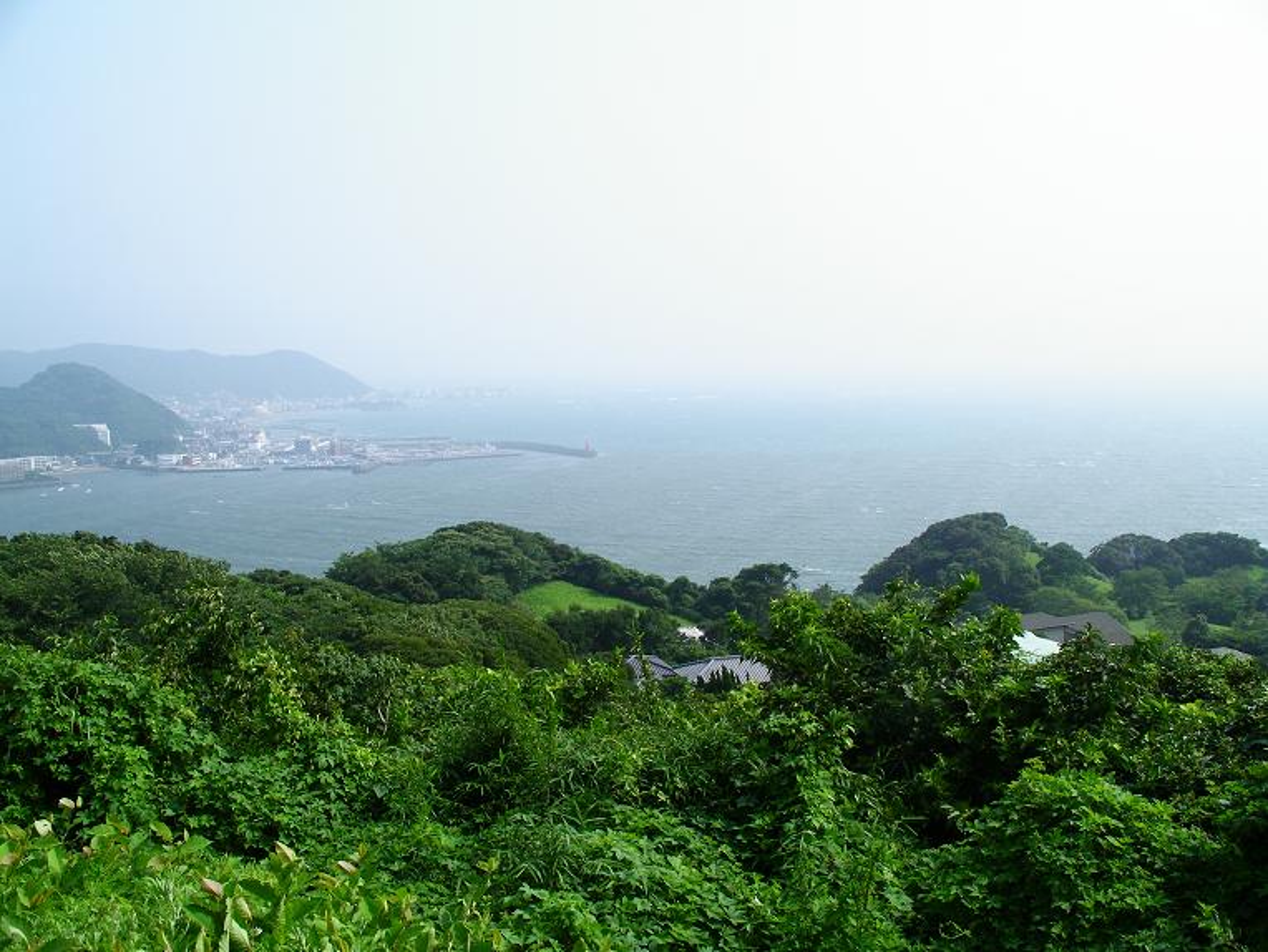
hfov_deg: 50.1
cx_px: 634
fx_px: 1356
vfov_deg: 38.7
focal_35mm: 37
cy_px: 476
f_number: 7.8
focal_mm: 7.8
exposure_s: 1/250
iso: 80
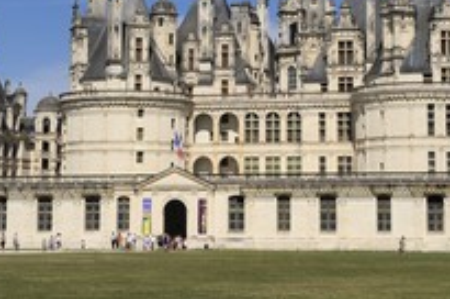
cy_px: 33
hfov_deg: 17.8
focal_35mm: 115
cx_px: 257
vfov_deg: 11.8
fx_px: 1435
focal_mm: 56
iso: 200
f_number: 22
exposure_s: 1/160
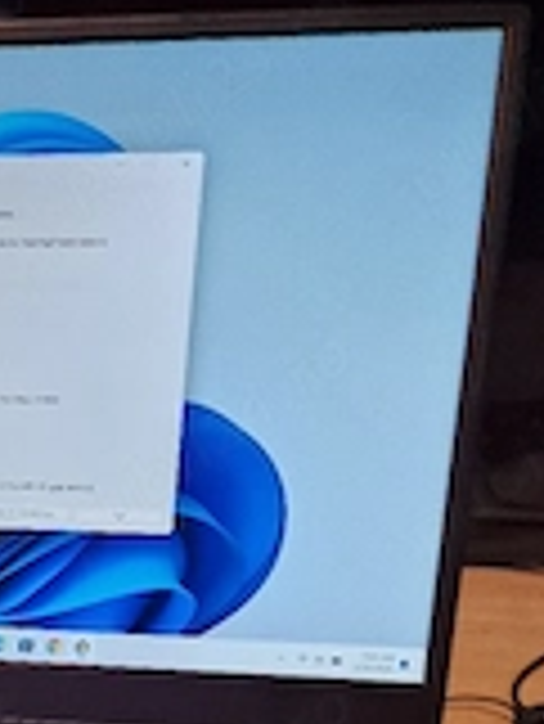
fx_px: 1193
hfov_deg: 24.0
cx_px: -54
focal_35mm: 57
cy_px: 850
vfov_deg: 29.4
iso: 400
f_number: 1.8
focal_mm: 6.4
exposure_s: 1/100
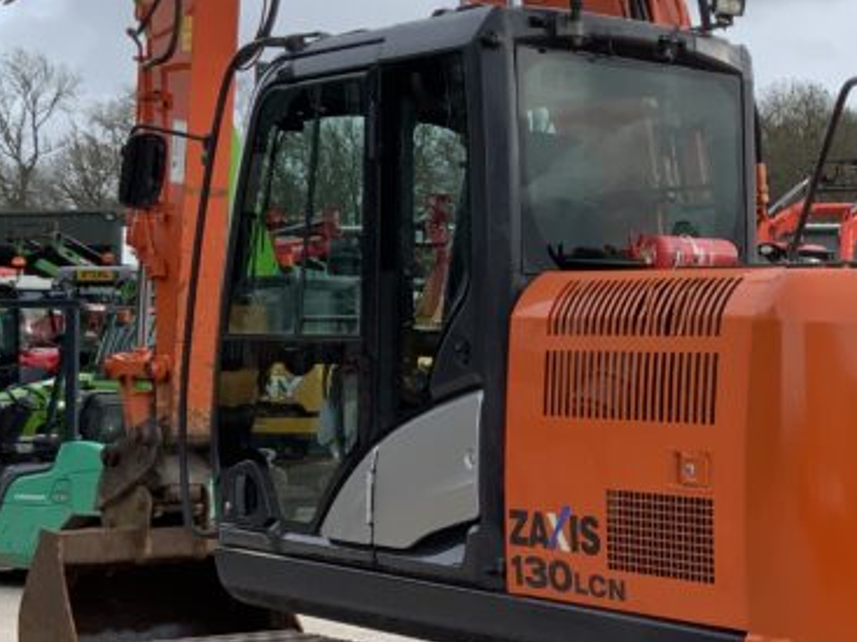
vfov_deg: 18.2
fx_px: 2005
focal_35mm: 81
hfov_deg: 23.3
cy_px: 390
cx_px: 827
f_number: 1.8
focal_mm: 3
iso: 16
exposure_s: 1/749
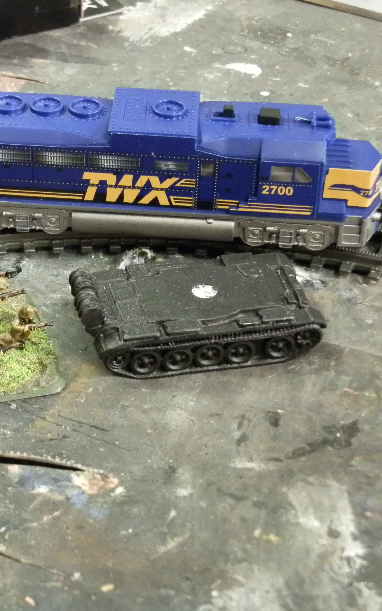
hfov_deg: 14.8
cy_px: 305
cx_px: 7
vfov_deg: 23.8
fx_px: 1449
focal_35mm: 87
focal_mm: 10.99
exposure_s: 1/8
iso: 400
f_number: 3.7
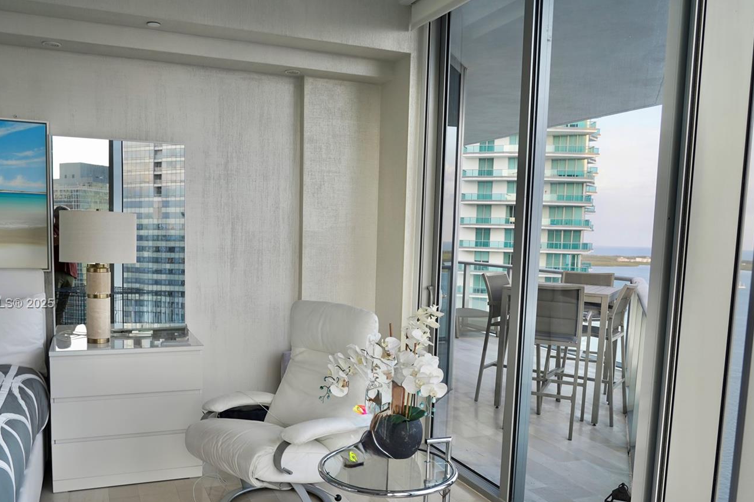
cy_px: 304
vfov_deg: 43.4
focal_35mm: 30
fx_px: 628
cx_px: 337
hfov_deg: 61.8
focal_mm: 24
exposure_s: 1/25
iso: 100
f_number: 5.6
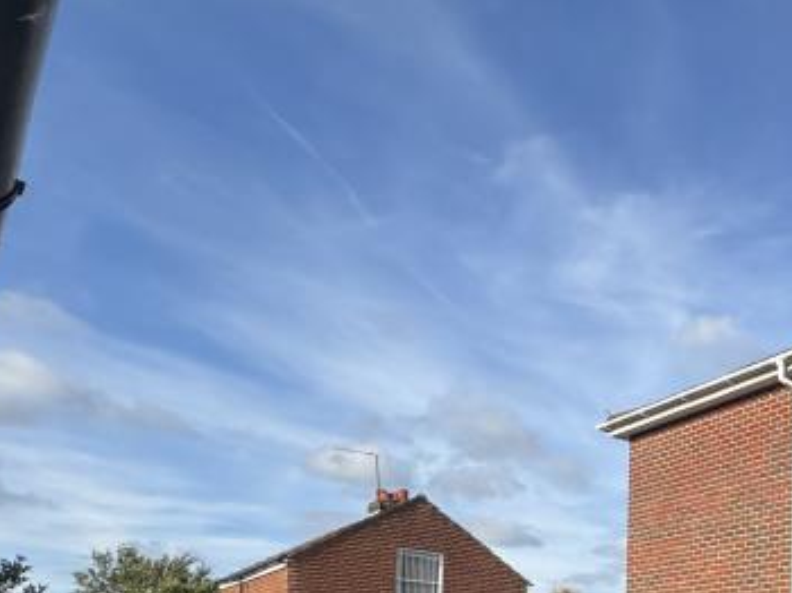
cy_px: 684
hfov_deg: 33.5
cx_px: 1030
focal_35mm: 41
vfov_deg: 30.6
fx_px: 937
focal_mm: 2.22
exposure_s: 1/1370
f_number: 2.2
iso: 40
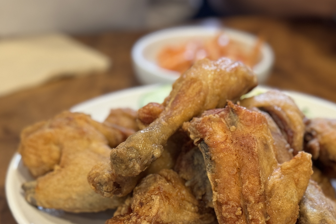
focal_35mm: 79
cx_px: 202
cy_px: 169
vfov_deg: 17.2
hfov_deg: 25.6
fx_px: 737
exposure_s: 1/40
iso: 250
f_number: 1.78
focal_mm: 6.76
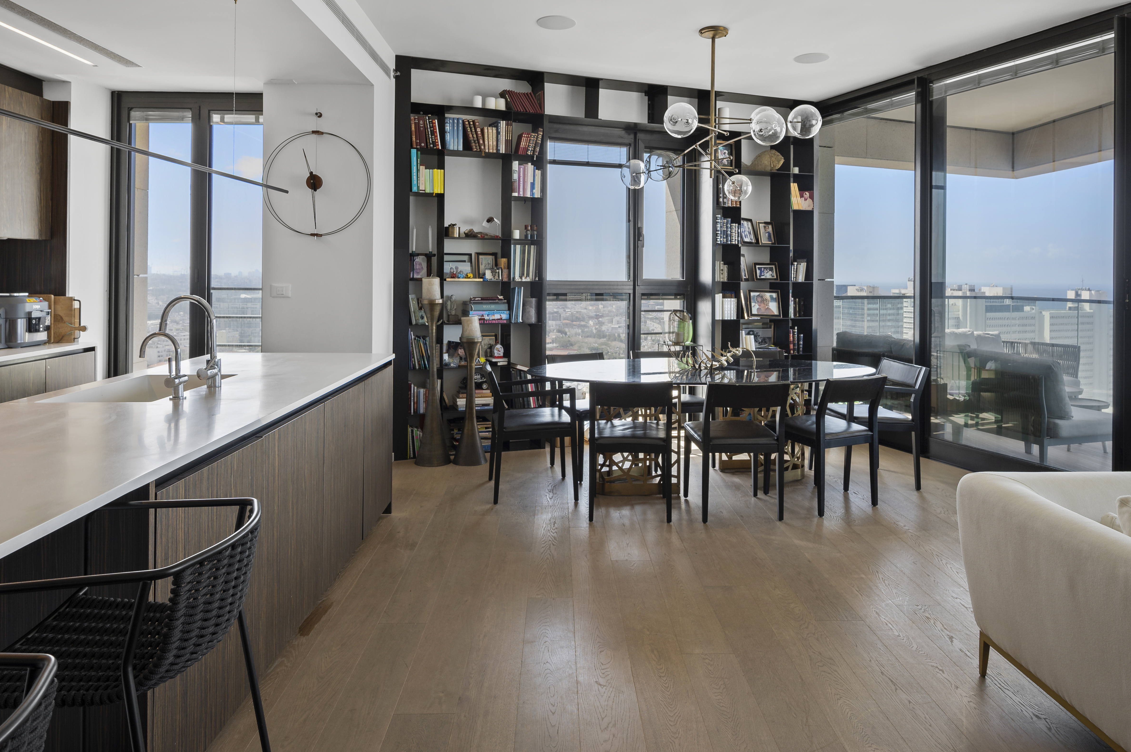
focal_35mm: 24
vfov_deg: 53.1
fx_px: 742
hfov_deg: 74.6
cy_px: 278
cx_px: 580
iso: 100
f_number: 8
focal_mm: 18.5
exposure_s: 1/13
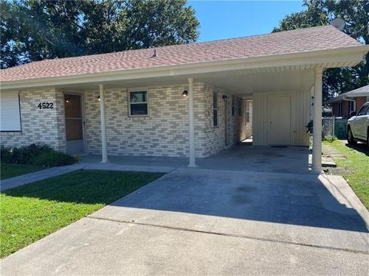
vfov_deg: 53.1
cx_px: 184
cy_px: 138
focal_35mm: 26
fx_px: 277
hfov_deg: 67.3
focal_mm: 4.25
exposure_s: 1/1608
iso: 32
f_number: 1.8
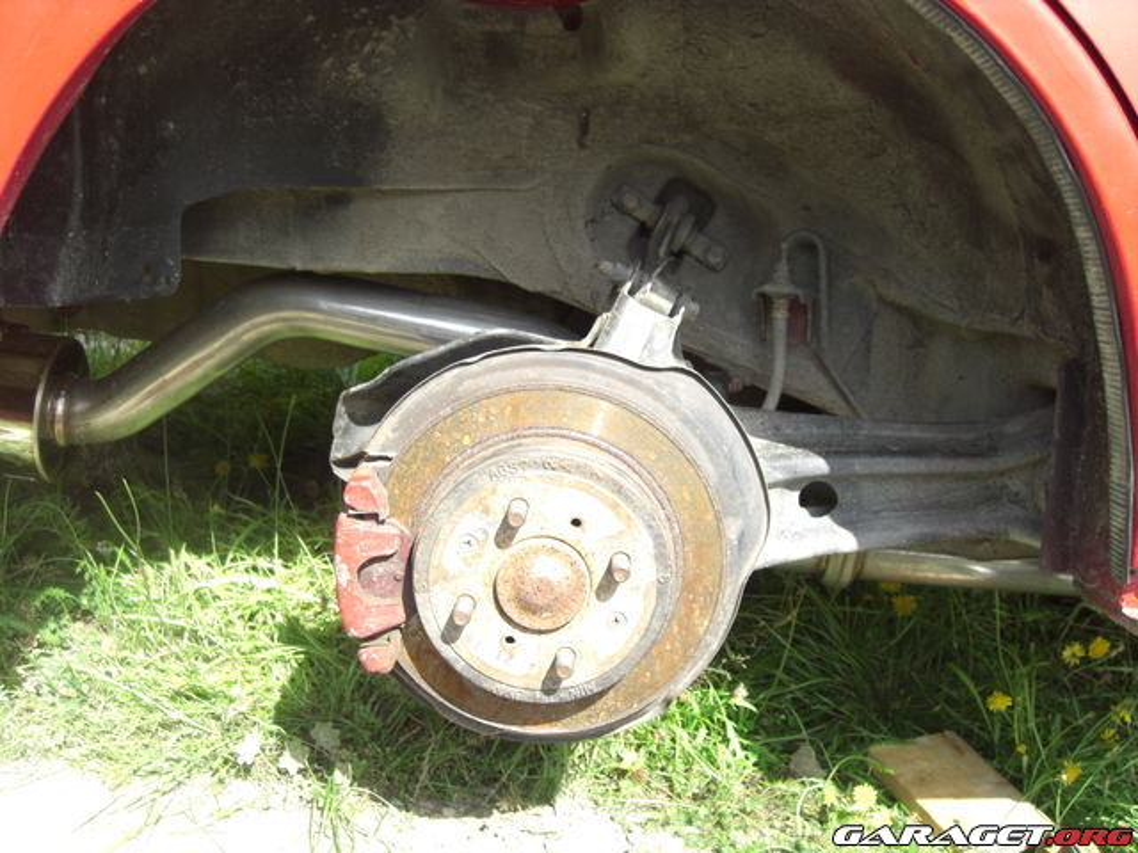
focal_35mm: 38
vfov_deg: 37.7
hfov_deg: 49.0
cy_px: 426
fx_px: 1249
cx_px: 569
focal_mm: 7.9
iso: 80
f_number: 2.8
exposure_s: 1/250
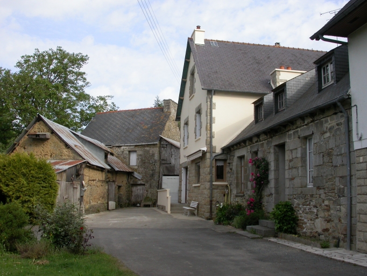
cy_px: 138
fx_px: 403
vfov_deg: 37.7
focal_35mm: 38
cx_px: 184
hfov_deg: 49.0
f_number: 6.7
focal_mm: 7.85
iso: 100
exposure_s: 1/217
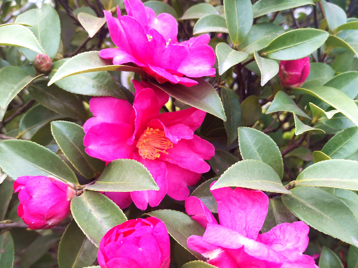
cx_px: 200
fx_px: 352
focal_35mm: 34
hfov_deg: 53.8
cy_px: 147
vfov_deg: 41.7
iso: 50
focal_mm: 5.5
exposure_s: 1/152
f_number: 1.8
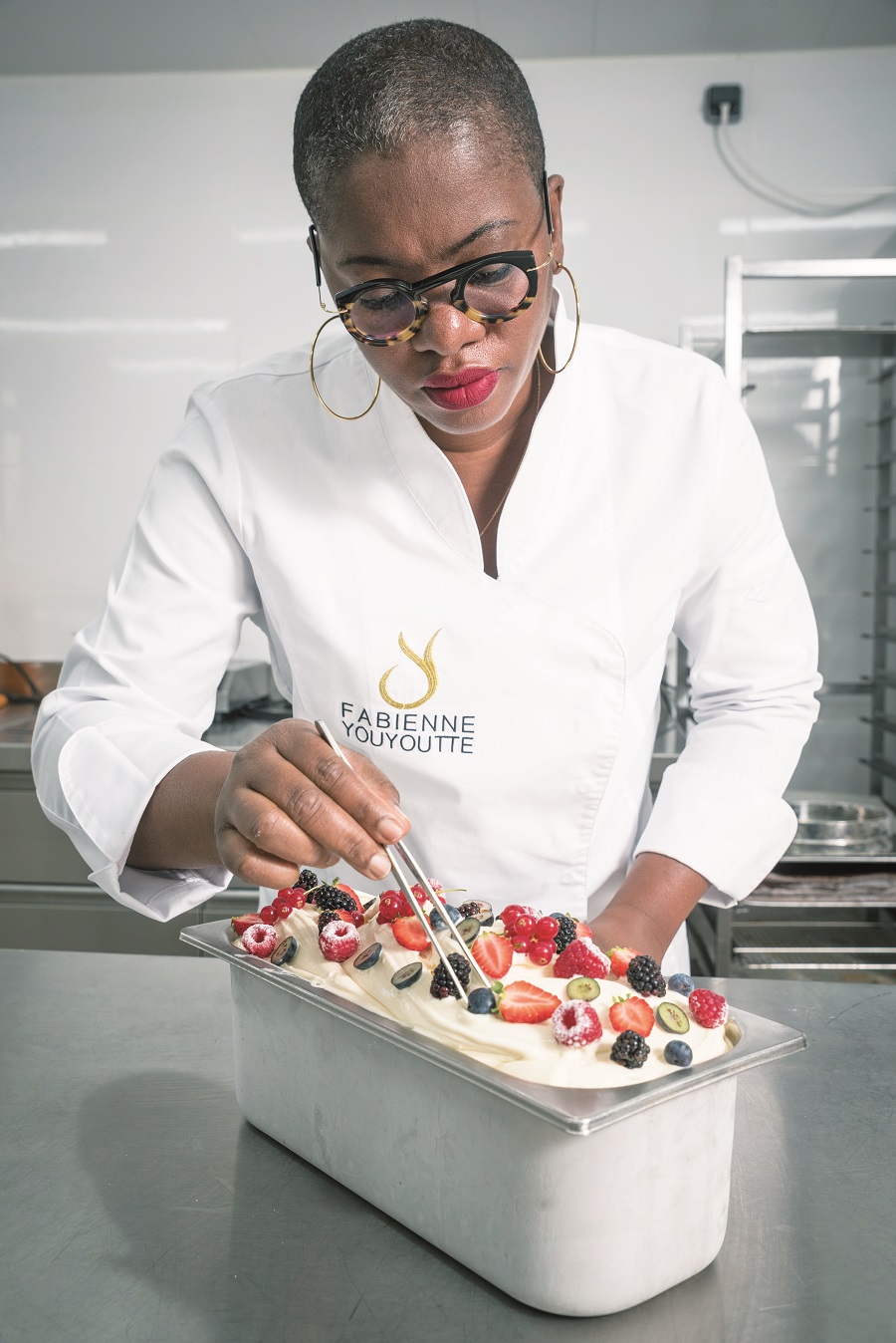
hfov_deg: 36.9
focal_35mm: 36
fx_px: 1343
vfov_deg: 53.1
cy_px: 672
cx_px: 448
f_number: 7.1
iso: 250
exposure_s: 1/125
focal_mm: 36
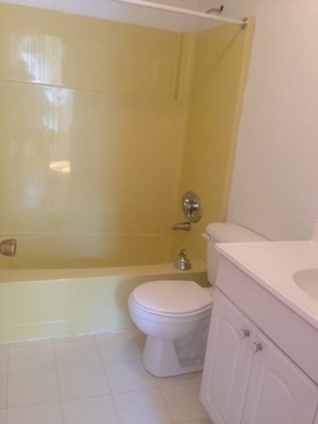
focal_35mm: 33
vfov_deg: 55.3
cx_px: 159
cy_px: 212
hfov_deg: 43.0
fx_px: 404
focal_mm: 4.12
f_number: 2.4
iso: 100
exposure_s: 1/20
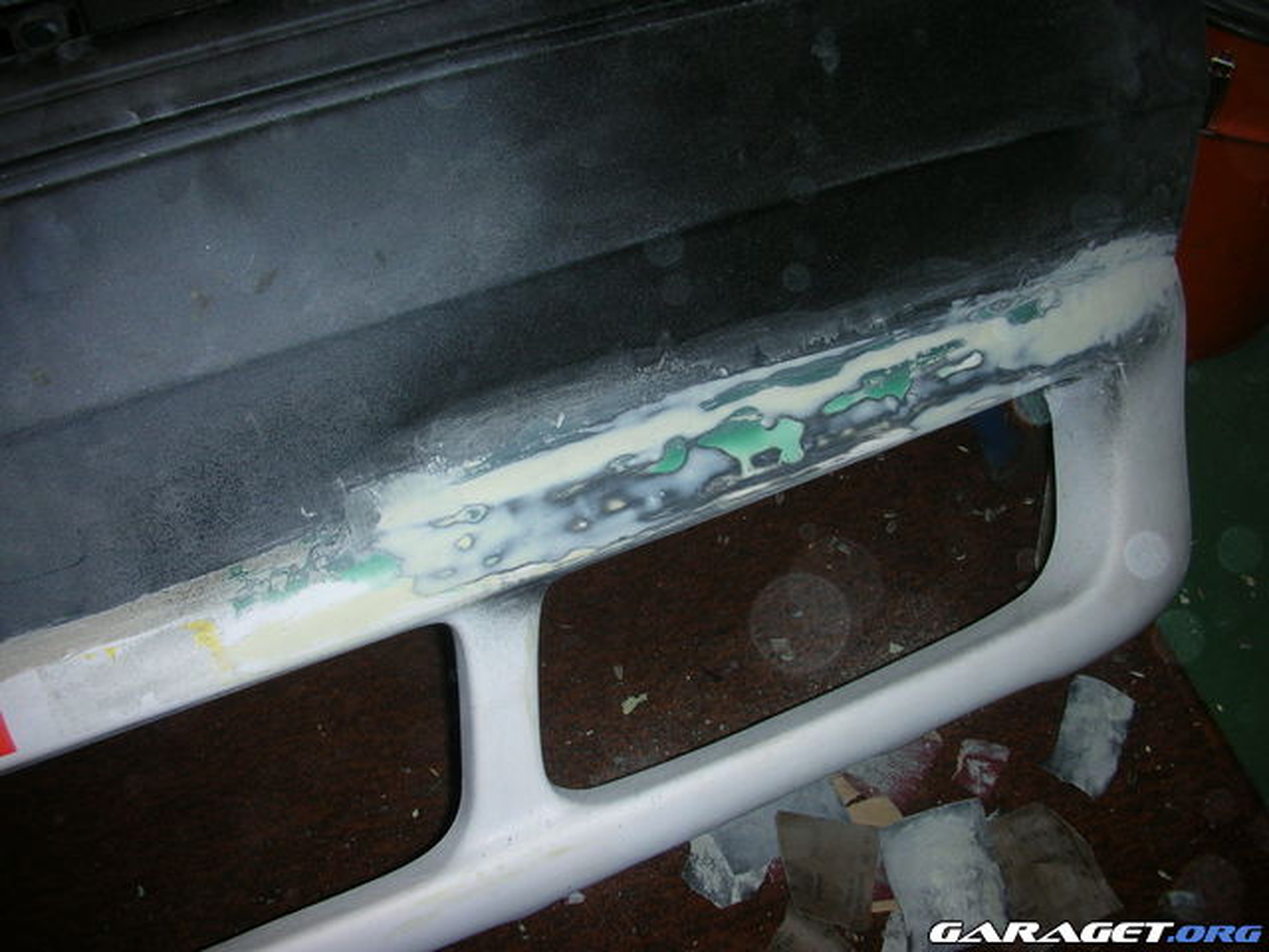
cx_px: 634
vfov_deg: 40.7
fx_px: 1283
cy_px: 476
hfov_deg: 52.6
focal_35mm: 35
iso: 50
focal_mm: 5.8
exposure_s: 1/60.1
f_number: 3
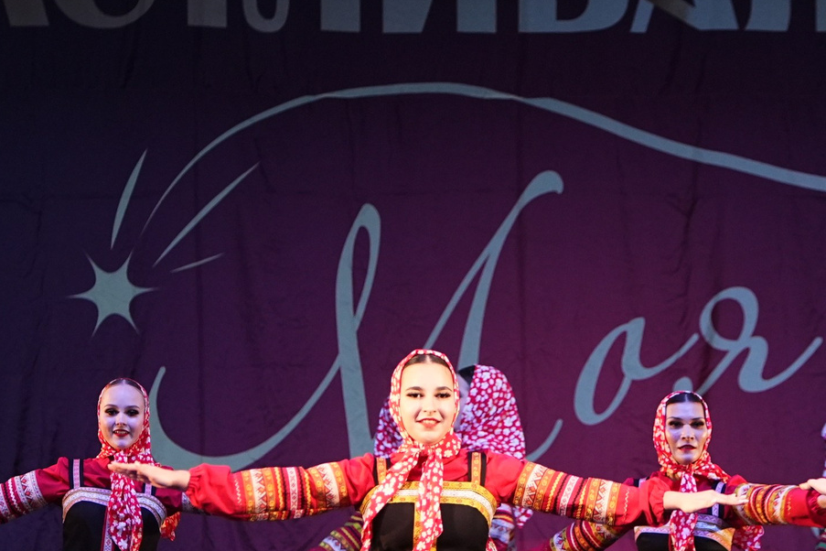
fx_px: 7158
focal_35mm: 312
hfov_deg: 6.6
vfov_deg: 4.4
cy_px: 300
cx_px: 424
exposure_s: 1/400
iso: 1600
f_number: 2.8
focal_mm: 110
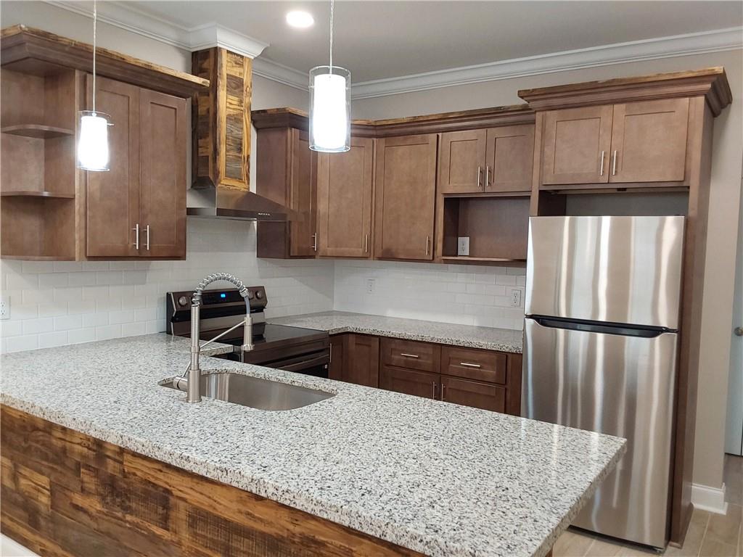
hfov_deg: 63.4
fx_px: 601
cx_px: 372
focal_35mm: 28
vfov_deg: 49.7
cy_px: 278
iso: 200
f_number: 1.9
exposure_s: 1/60
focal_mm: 2.91
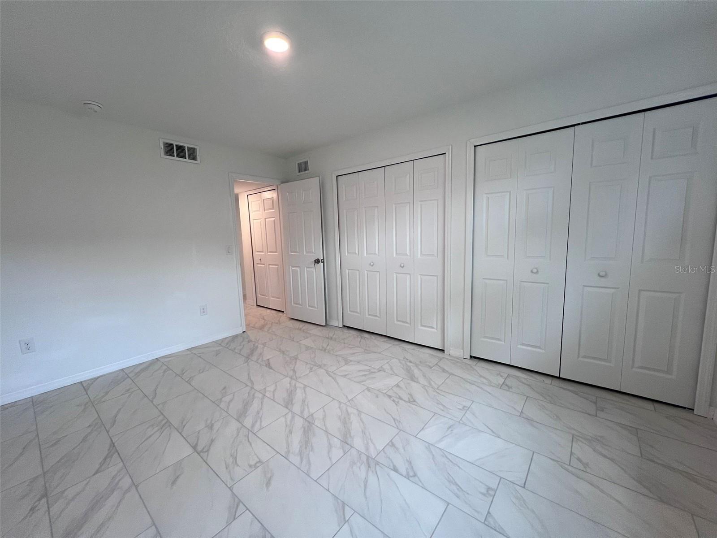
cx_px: 358
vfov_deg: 89.9
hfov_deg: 106.2
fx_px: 269
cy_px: 269
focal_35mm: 13
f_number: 1.8
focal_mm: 1.57
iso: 160
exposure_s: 1/120
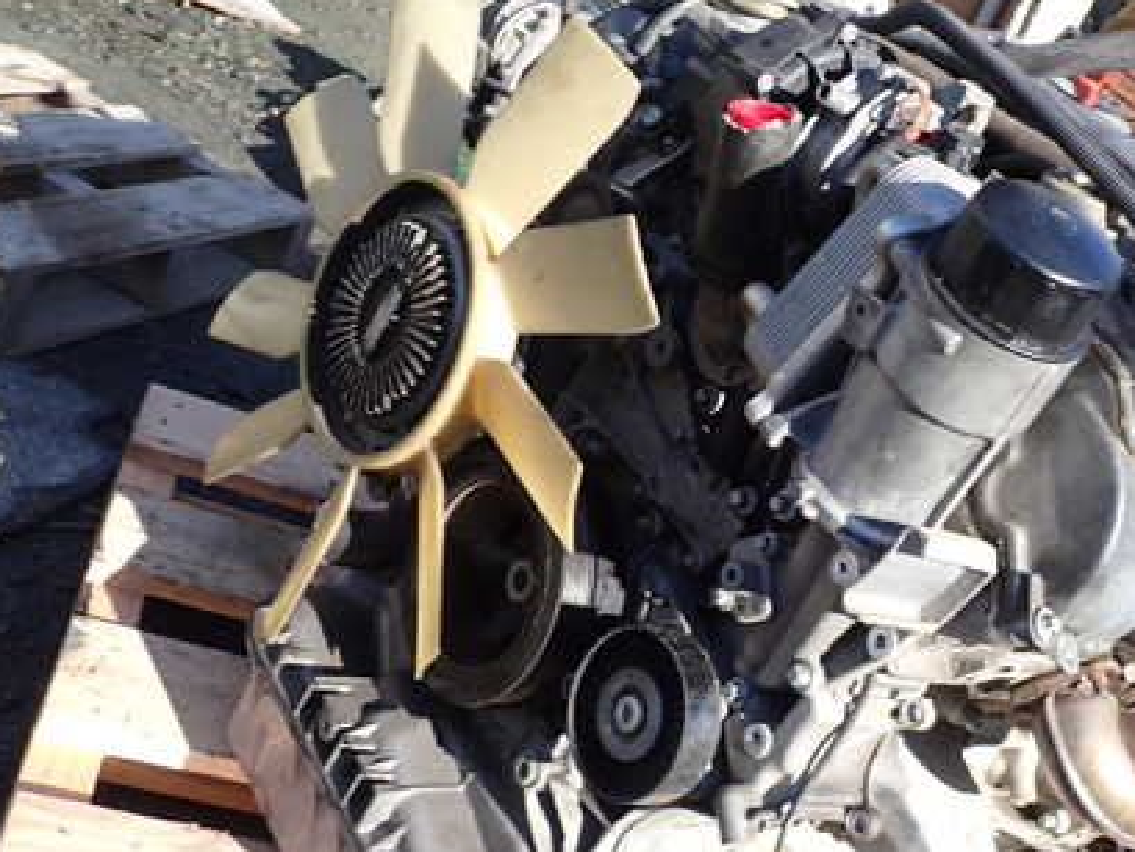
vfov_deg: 32.9
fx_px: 1443
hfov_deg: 41.9
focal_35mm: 44
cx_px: 821
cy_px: 480
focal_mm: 5.4
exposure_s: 1/320
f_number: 3.2
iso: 100
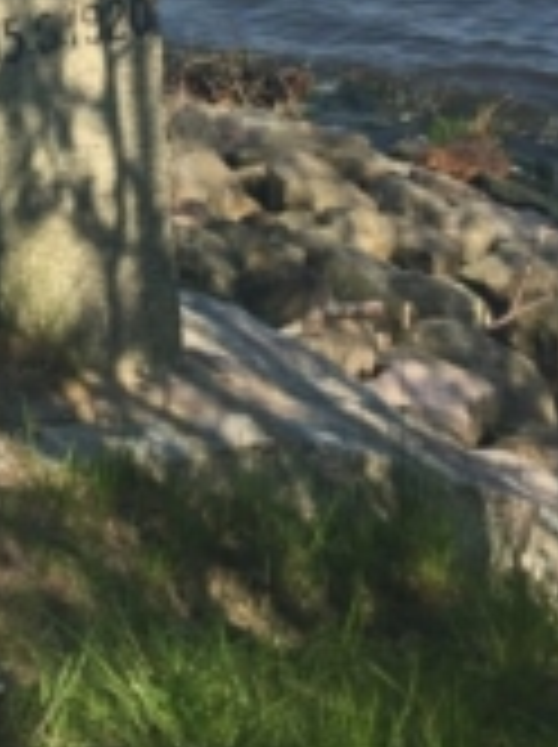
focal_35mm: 84
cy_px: -45
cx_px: 94
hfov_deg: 17.4
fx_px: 1810
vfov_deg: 22.2
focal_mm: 4.15
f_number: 2.2
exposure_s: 1/1464
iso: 32
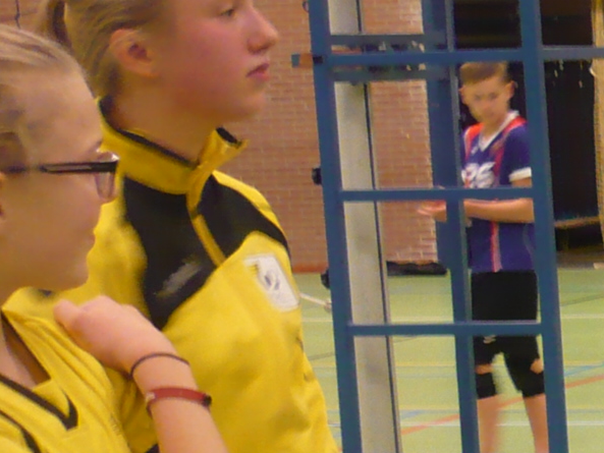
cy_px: 407
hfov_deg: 11.5
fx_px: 2635
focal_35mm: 151
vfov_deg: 9.8
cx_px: 1303
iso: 200
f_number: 2.8
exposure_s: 1/15
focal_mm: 5.8
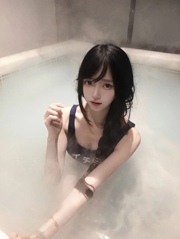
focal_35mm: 29
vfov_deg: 61.7
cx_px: 90
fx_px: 201
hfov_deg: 48.2
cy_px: 120
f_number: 2.2
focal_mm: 4.15
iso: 1000
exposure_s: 1/17
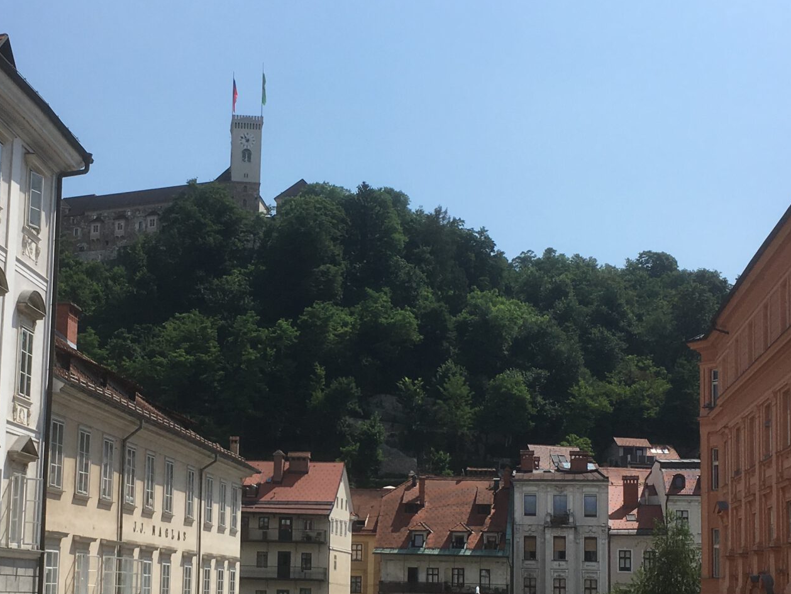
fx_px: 1348
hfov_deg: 32.5
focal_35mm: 59
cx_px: 274
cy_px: 431
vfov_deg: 24.6
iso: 25
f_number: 2.2
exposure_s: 1/2747
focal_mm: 4.15
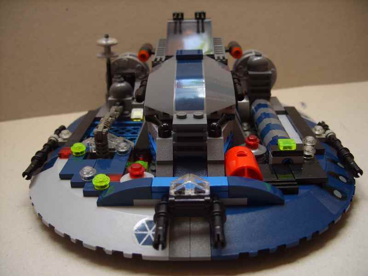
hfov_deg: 49.0
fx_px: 404
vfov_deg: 37.7
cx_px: 184
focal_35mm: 38
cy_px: 138
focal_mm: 7.8
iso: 100
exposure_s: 1/26
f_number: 2.8
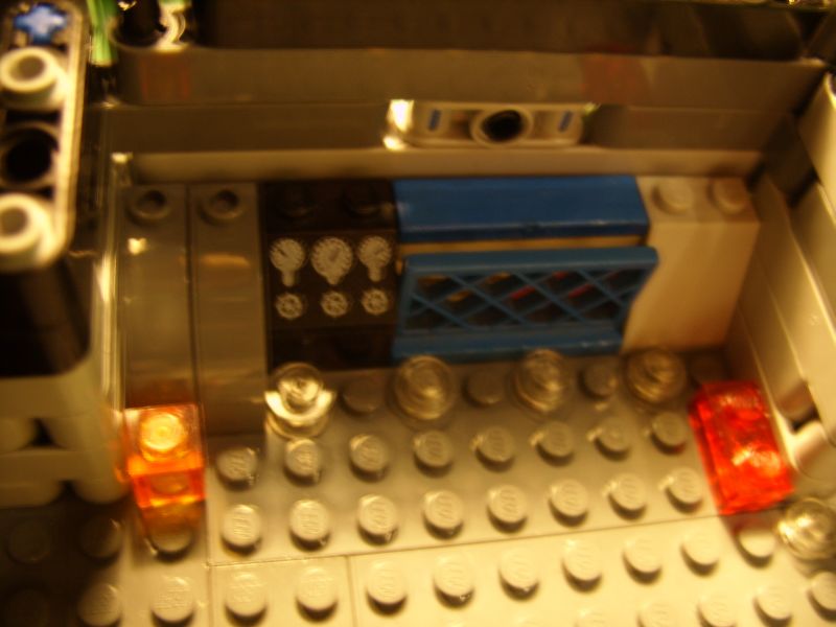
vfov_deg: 37.7
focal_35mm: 38
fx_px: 918
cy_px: 314
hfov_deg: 49.0
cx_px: 418
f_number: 2.8
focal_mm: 7.8
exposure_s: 1/2.5
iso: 100
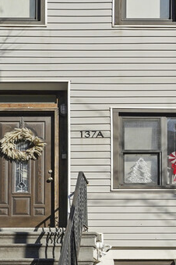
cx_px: 121
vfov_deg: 35.2
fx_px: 413
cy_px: 93
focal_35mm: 56
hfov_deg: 23.9
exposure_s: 1/200
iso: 320
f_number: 9
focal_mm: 19.1
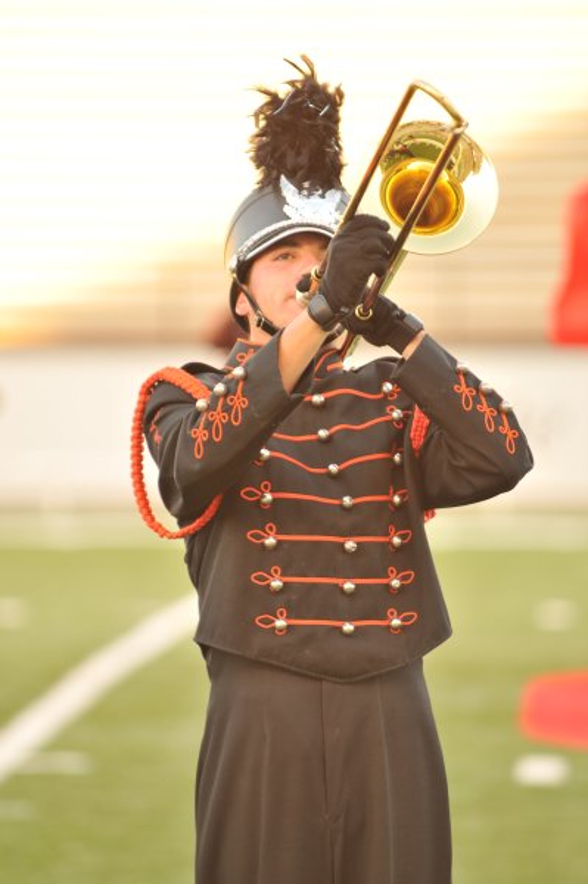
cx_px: 294
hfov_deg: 4.6
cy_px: 442
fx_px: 7362
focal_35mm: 300
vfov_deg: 6.9
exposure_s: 1/200
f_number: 2.8
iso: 200
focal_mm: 200
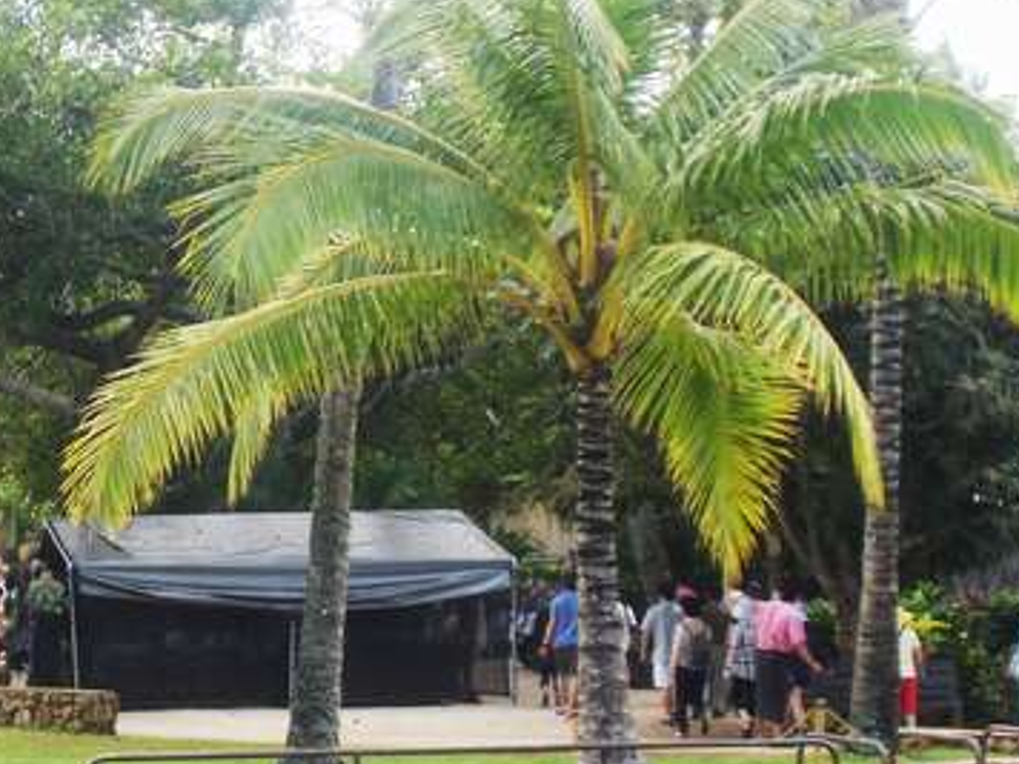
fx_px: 2797
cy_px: 438
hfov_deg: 19.9
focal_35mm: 95
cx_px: -63
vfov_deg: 15.6
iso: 160
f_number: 4
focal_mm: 7.7
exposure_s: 1/250
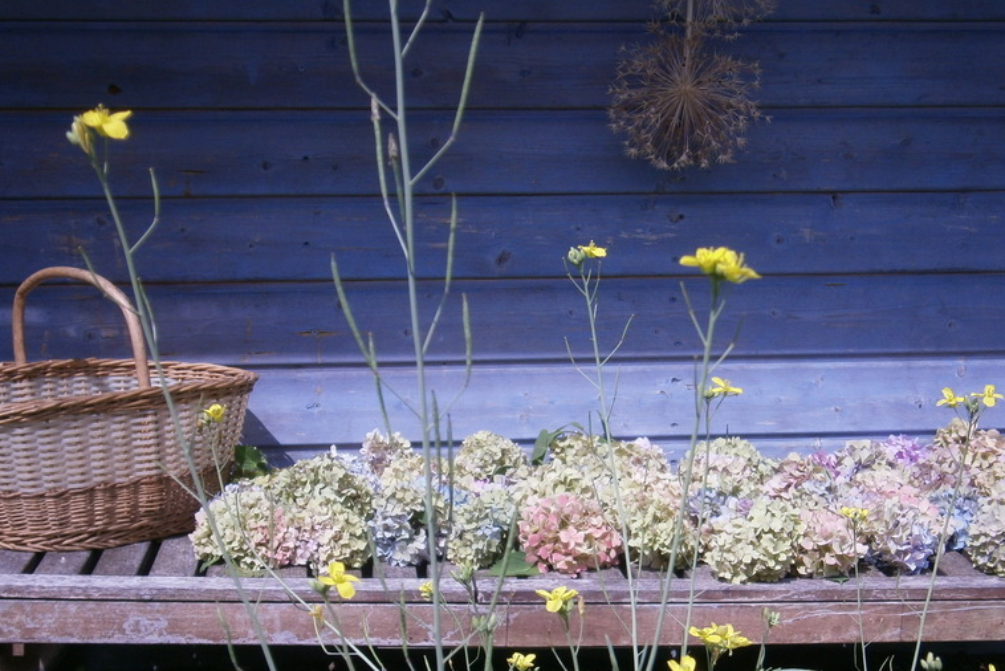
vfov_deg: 20.5
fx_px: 1843
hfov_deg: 30.5
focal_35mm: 66
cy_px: 505
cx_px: 581
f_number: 3.4
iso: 80
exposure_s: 1/1000
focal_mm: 8.3
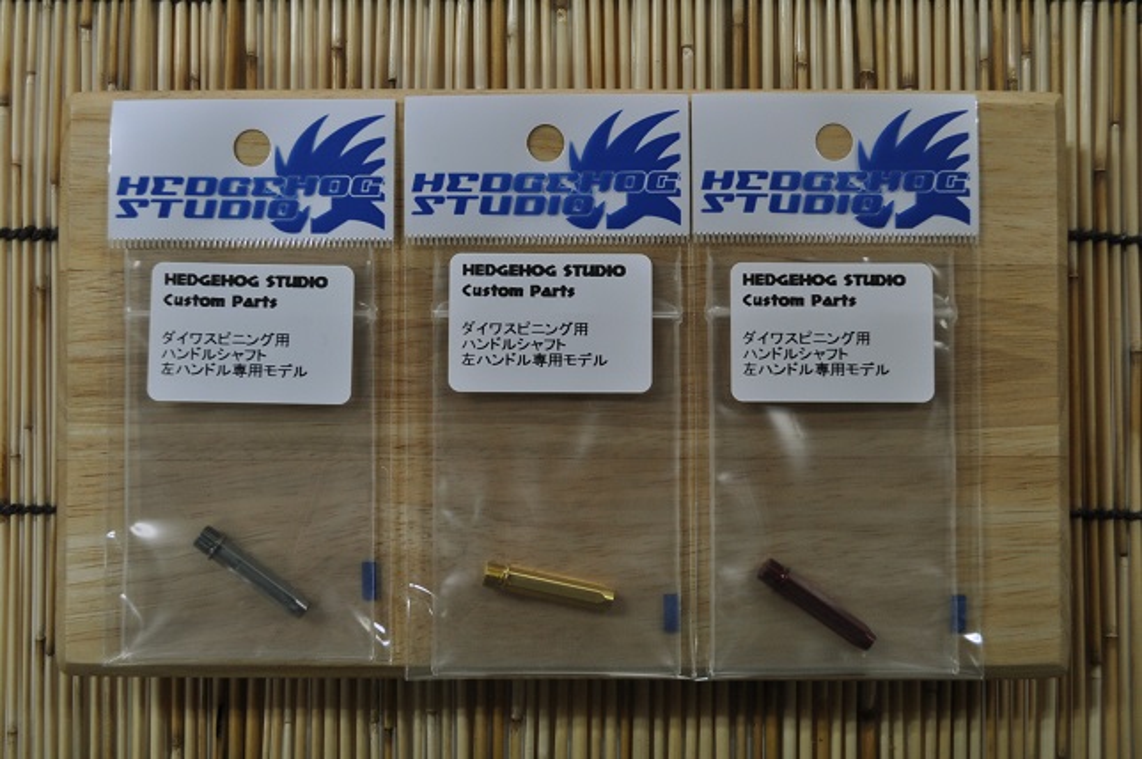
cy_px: 380
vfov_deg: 29.8
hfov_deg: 43.6
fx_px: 1426
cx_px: 571
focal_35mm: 45
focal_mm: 30
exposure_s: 1/60
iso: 720
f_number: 5.6
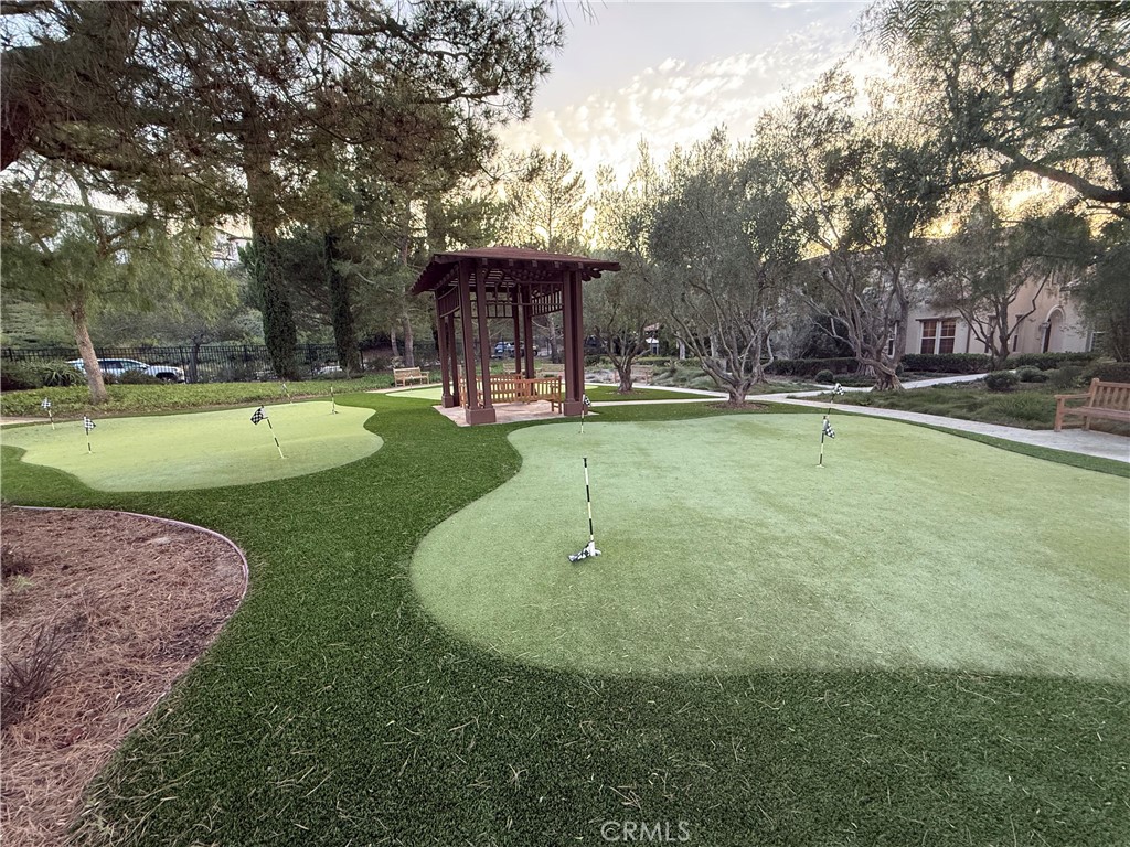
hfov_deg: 102.1
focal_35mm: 14
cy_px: 424
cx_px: 565
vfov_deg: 85.7
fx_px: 457
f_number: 2.2
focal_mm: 2.22
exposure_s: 1/99
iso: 320
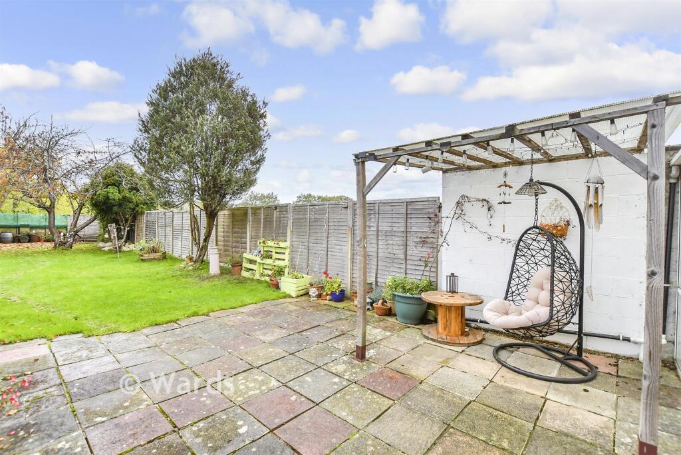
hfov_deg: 96.7
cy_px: 228
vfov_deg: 73.8
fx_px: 303
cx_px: 340
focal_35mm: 16
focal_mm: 11
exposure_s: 1/125
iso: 320
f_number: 8
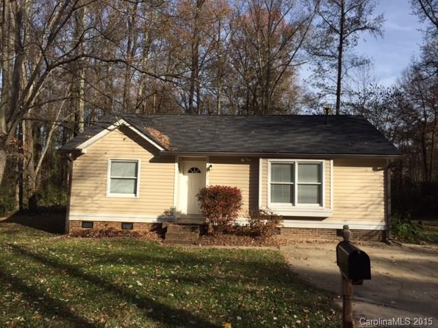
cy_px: 164
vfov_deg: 48.2
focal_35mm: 29
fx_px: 367
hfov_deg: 61.7
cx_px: 219
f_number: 2.2
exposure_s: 1/2326
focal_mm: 4.15
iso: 32
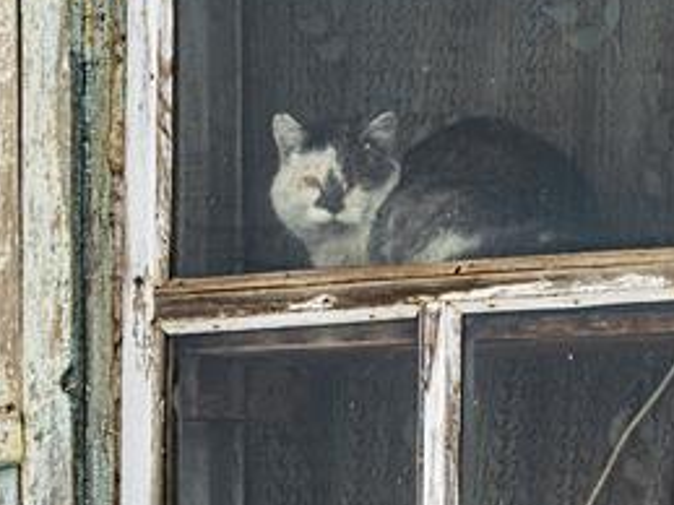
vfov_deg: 1.7
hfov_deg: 2.2
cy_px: 380
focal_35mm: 898
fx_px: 17477
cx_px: 422
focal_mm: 87.3
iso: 100
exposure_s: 1/100
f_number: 5.6
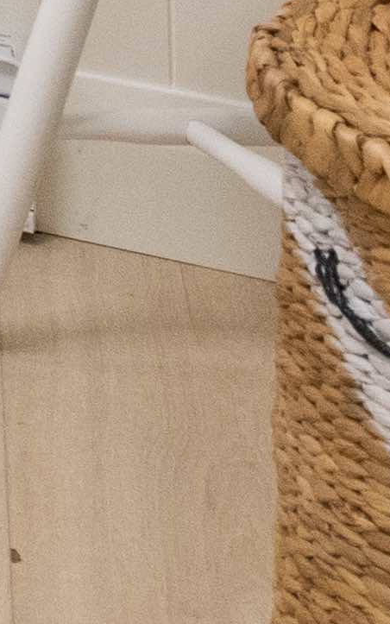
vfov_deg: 10.0
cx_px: -1799
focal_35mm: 163
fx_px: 2771
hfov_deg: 5.3
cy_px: -1192
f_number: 7.1
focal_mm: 14
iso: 320
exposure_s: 1/40
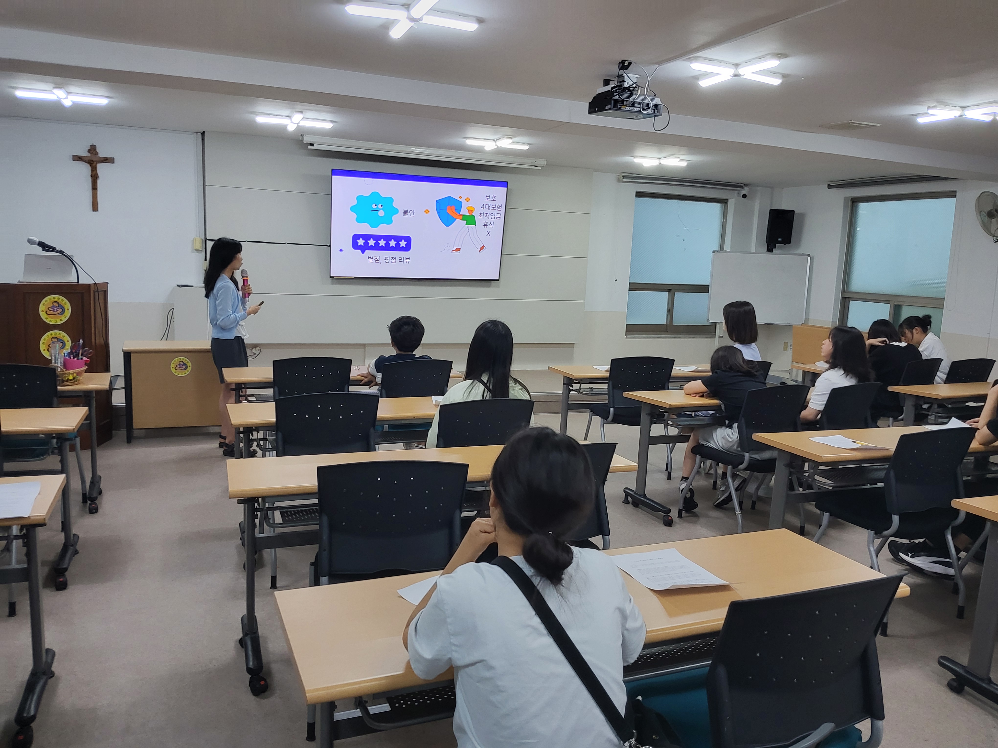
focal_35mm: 26
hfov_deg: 67.3
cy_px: 374
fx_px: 750
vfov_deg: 53.1
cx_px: 499
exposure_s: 1/120
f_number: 1.8
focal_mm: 3.98
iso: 125
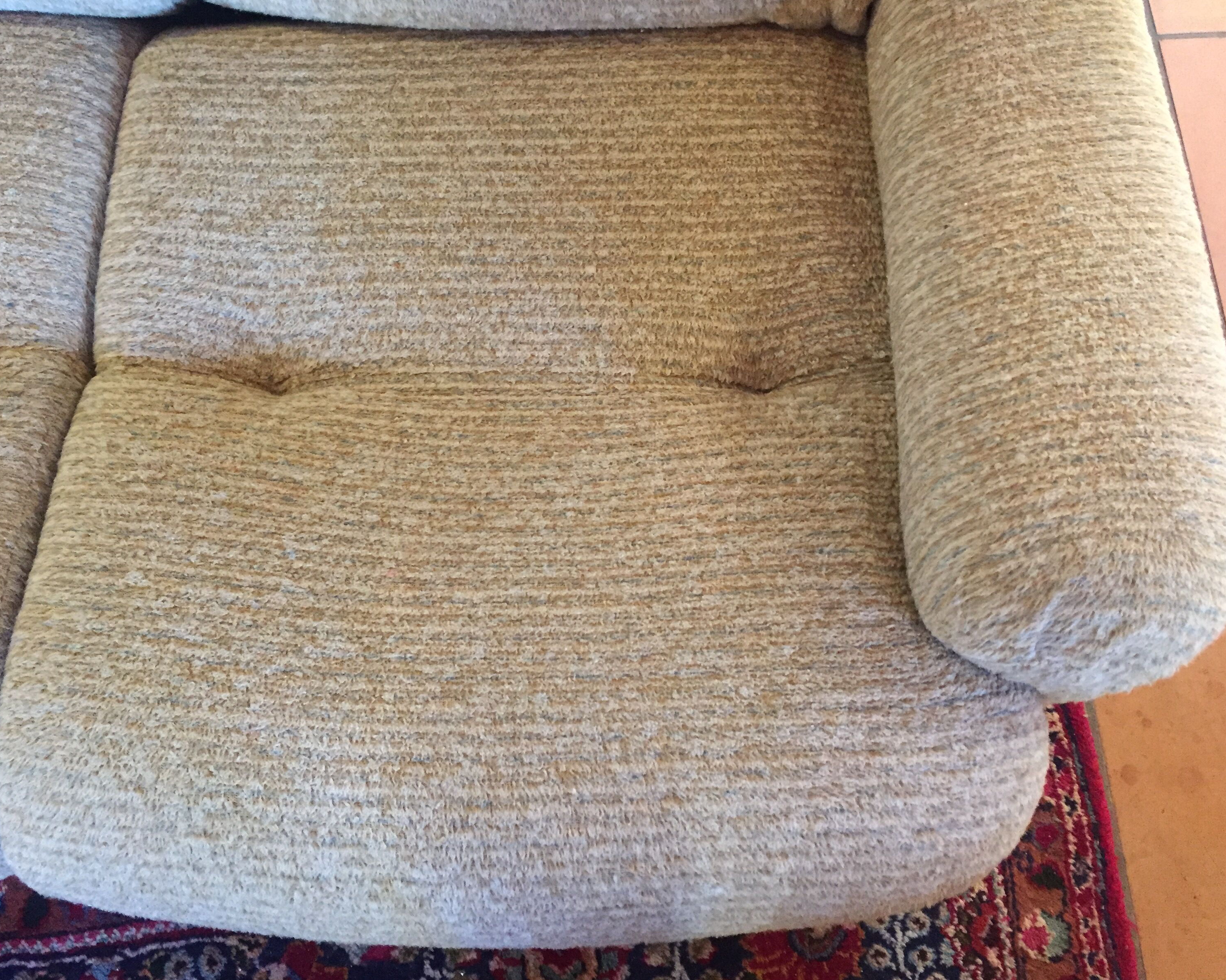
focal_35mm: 31
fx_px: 1125
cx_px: 615
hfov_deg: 57.2
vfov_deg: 47.1
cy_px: 496
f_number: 2.2
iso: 250
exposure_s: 1/17
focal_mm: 4.15
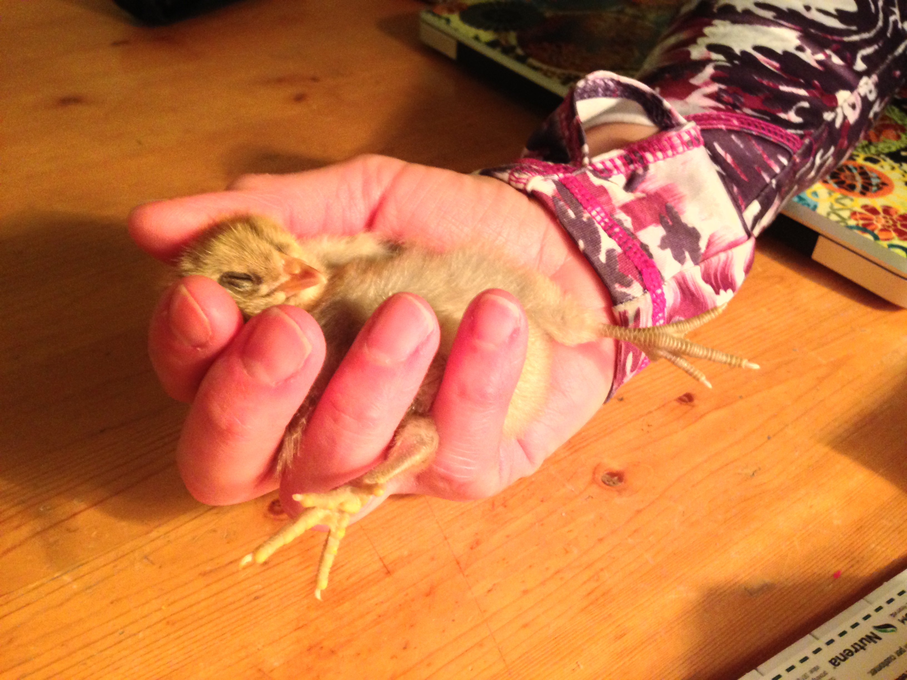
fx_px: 865
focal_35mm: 33
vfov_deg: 42.9
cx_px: 454
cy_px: 340
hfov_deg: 55.4
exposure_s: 1/15
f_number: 2.4
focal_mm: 4.13
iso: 400
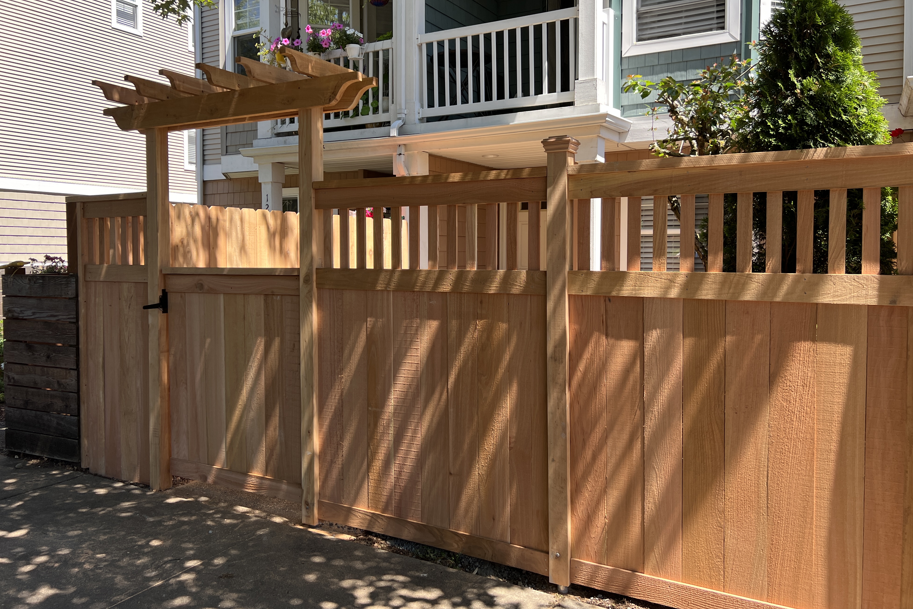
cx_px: 472
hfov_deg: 65.5
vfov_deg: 46.3
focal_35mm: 28
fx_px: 710
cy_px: 276
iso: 50
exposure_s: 1/687
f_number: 1.5
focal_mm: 5.7
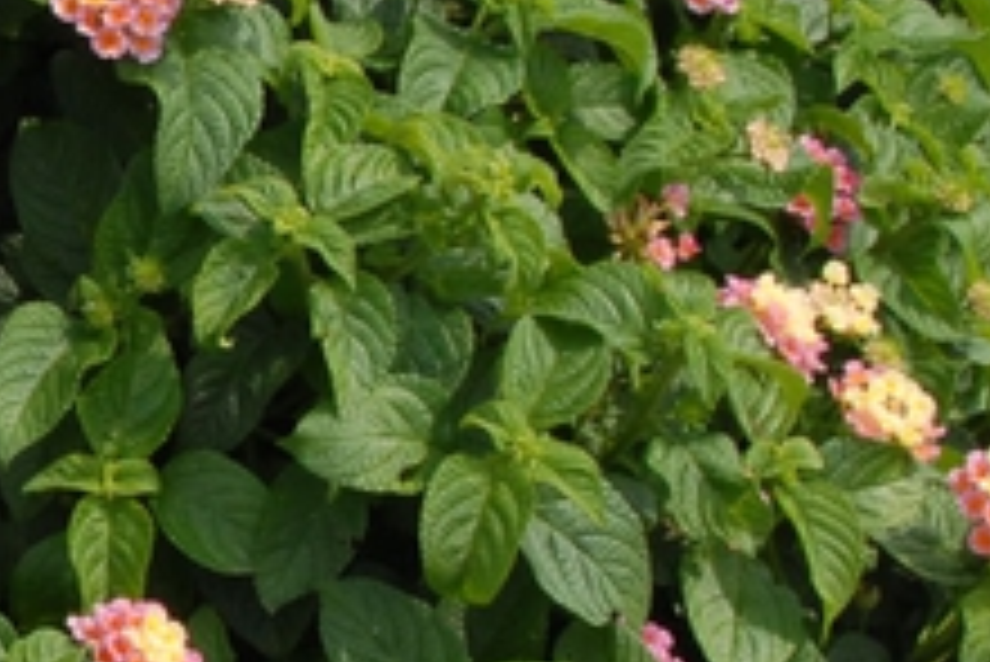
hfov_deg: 9.4
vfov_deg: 6.6
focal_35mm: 209
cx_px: -760
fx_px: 5751
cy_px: 475
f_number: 9
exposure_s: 1/320
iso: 400
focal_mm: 30
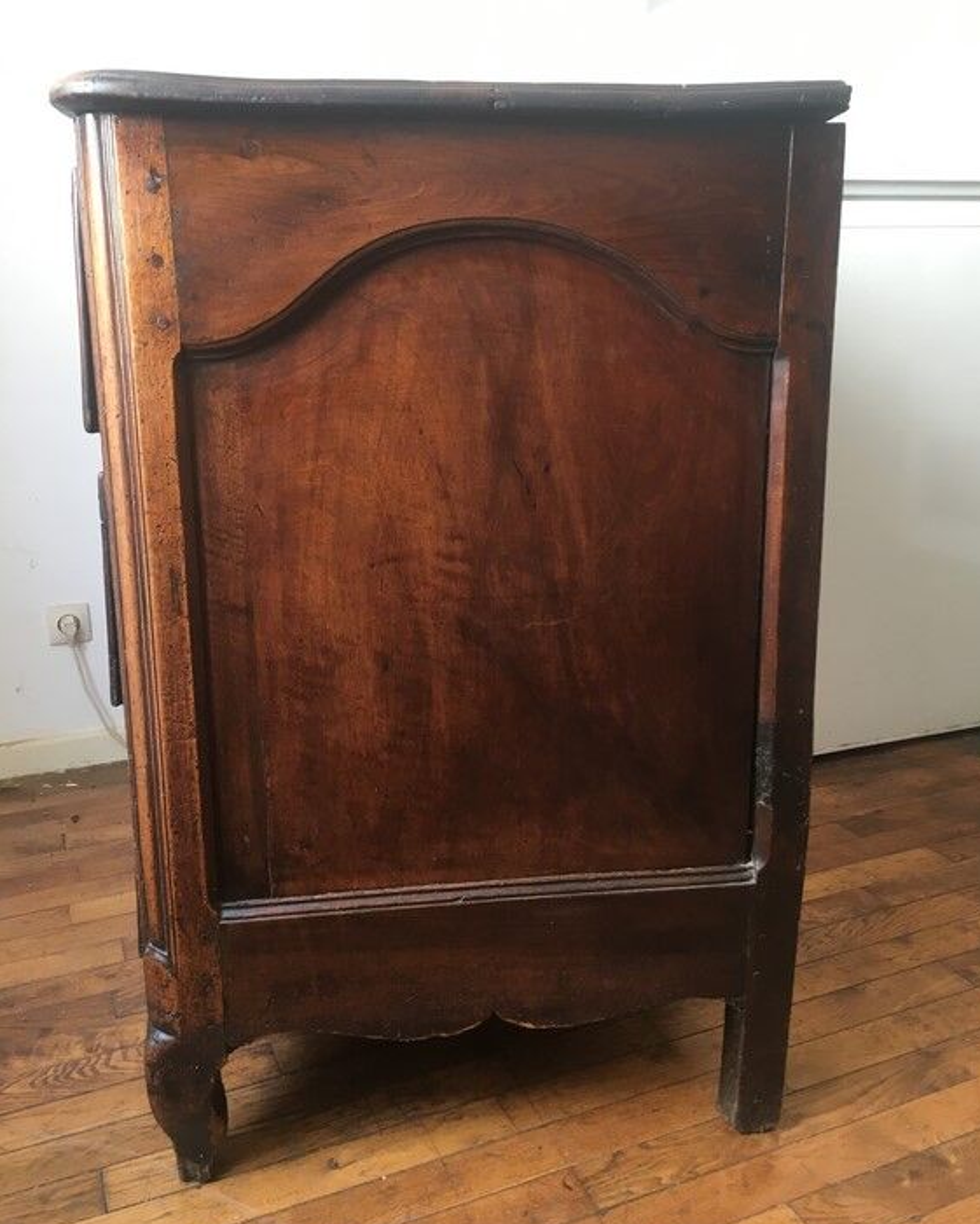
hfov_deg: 47.1
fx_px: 1124
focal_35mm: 31
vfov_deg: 57.2
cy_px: 601
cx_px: 501
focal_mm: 4.15
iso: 100
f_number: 2.2
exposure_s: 1/33
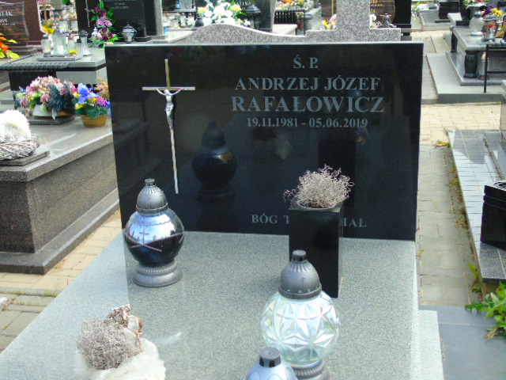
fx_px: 672
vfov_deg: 31.5
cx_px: 253
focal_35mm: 46
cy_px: 190
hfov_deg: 41.2
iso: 80
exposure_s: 1/250
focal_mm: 8.2
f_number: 4.1
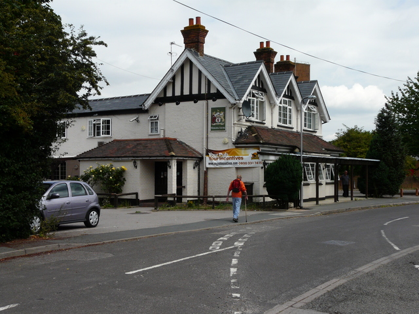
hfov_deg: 40.4
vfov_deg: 30.9
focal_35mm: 47
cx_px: 210
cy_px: 157
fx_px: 569
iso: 100
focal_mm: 7.7
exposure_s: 1/400
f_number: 5.6
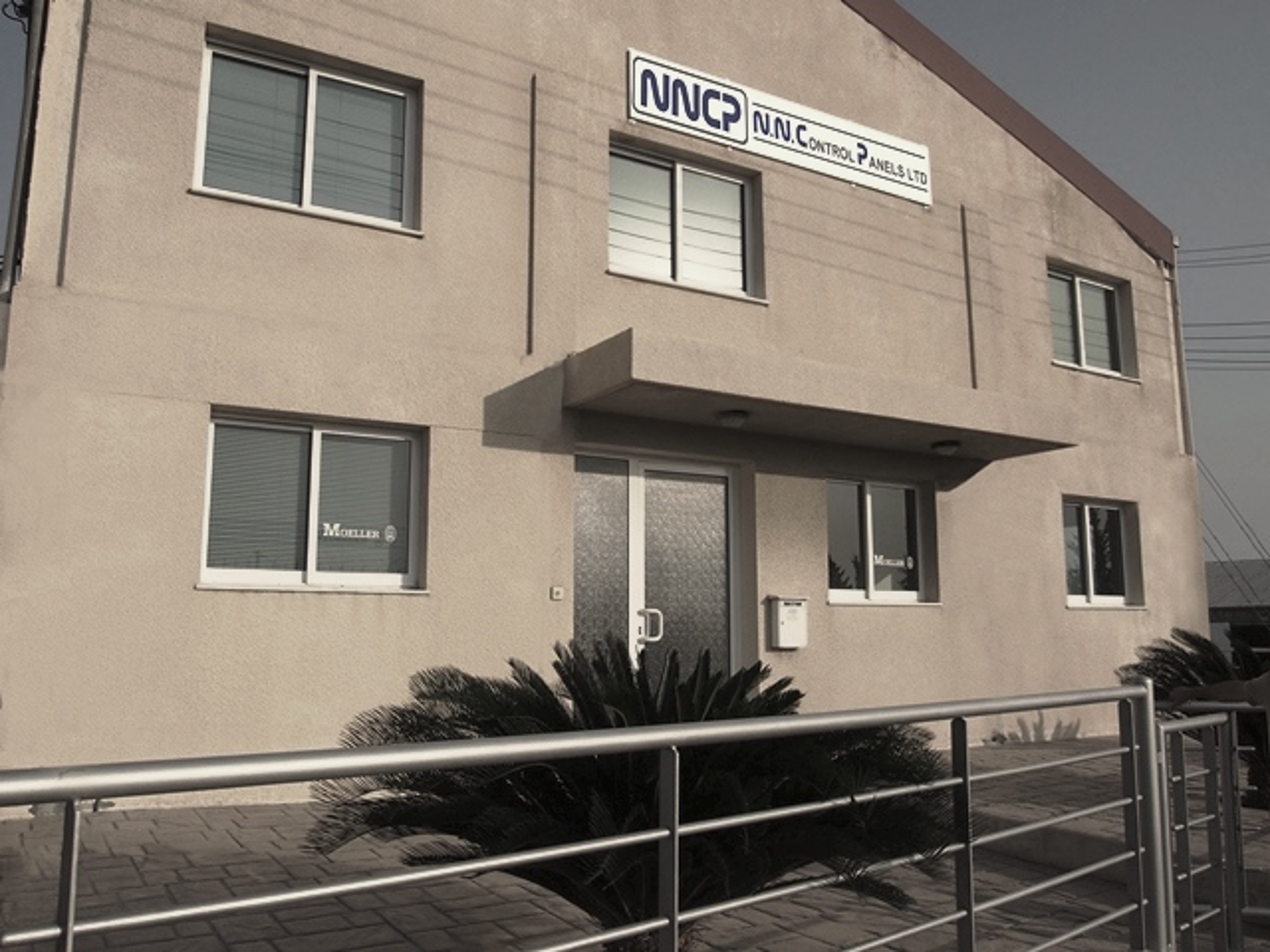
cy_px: 476
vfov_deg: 49.7
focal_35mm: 28
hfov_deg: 63.4
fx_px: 1027
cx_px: 635
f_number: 9
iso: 200
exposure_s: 1/500
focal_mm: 14
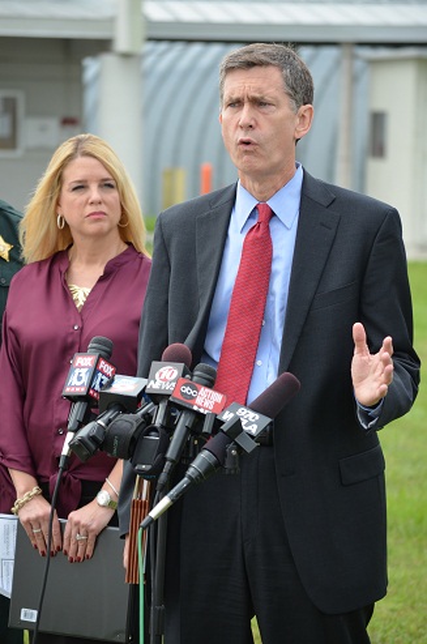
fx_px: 3347
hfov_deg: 7.3
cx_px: 214
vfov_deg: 11.0
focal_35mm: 188
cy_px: 322
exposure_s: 1/500
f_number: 5.6
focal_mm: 125
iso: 320
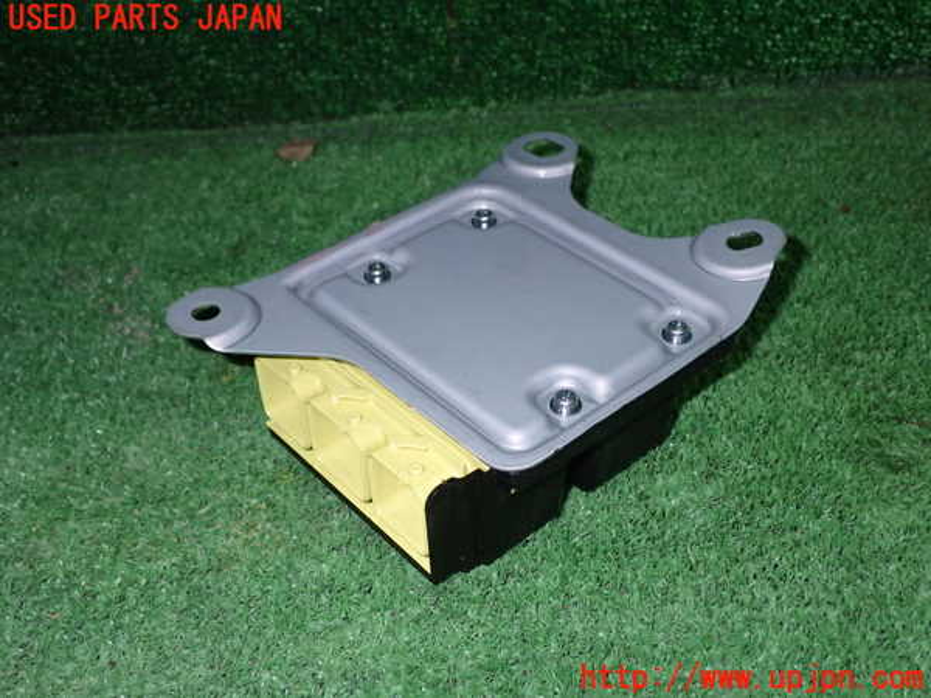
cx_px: 466
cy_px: 349
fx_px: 1103
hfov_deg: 45.8
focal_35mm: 41
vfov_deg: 35.1
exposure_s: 1/40
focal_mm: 7.31
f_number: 8
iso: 400
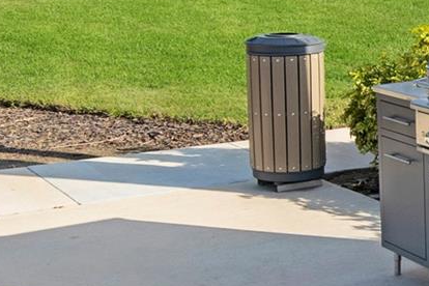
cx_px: 502
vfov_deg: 15.7
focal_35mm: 87
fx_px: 1036
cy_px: 188
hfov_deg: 21.8
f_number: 10
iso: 125
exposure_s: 1/200
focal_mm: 15
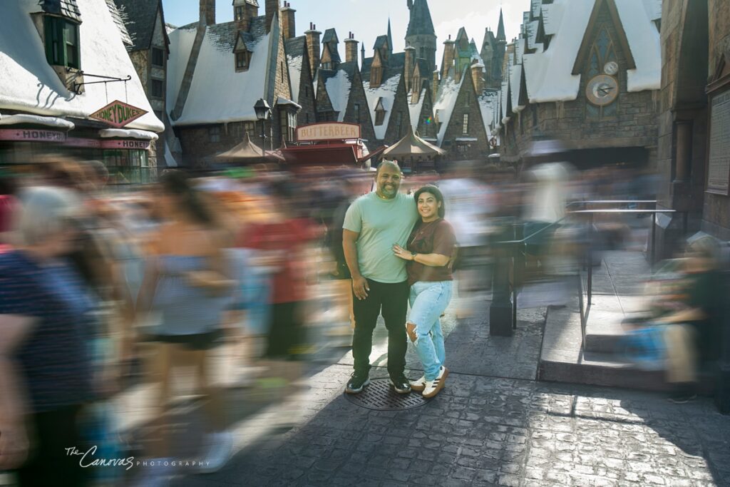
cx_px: 365
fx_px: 608
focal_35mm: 30
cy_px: 244
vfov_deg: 43.6
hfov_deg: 61.9
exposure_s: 1/320
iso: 100
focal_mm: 30
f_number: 3.5
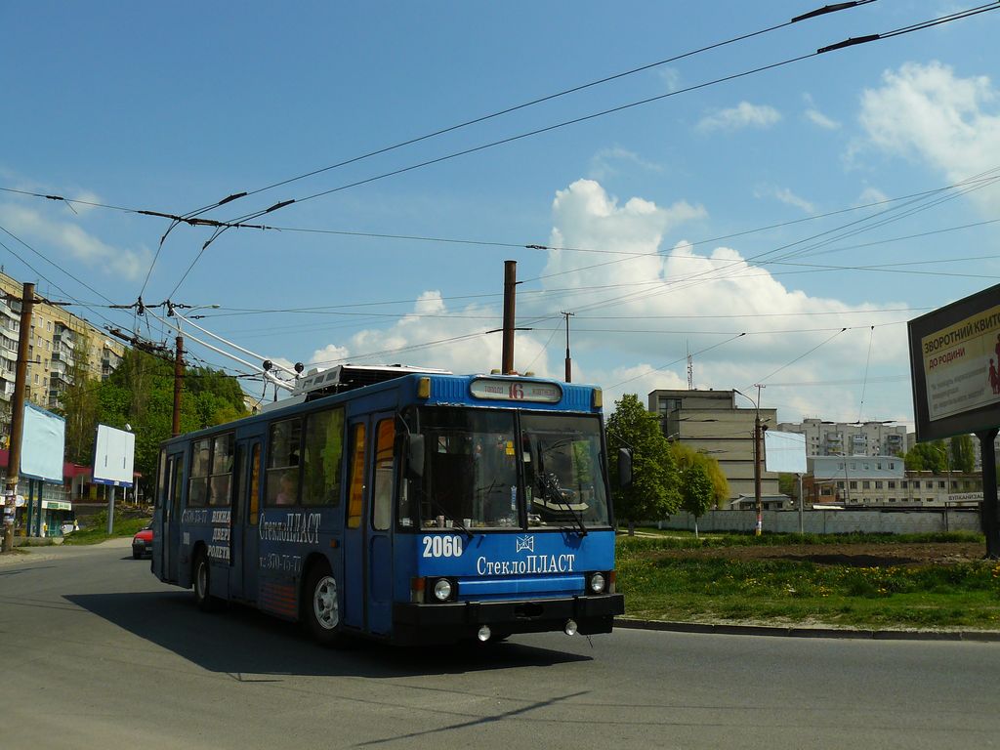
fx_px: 1040
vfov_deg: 39.7
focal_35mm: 36
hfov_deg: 51.4
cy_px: 375
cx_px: 500
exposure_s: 1/1000
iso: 100
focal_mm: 6
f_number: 4.5
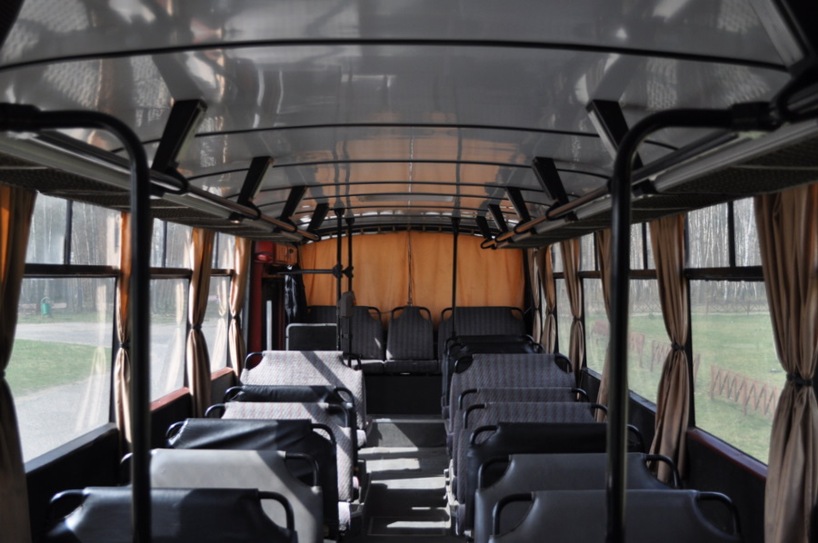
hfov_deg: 43.6
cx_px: 409
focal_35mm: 45
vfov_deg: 29.8
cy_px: 272
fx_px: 1021
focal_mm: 30
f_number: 4.5
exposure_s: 1/1000
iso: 560
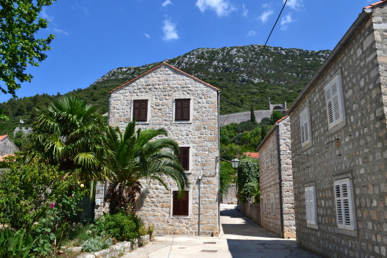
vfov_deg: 48.0
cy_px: 129
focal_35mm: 27
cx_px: 194
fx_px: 290
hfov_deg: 67.4
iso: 400
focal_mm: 18
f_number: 11
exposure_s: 1/400
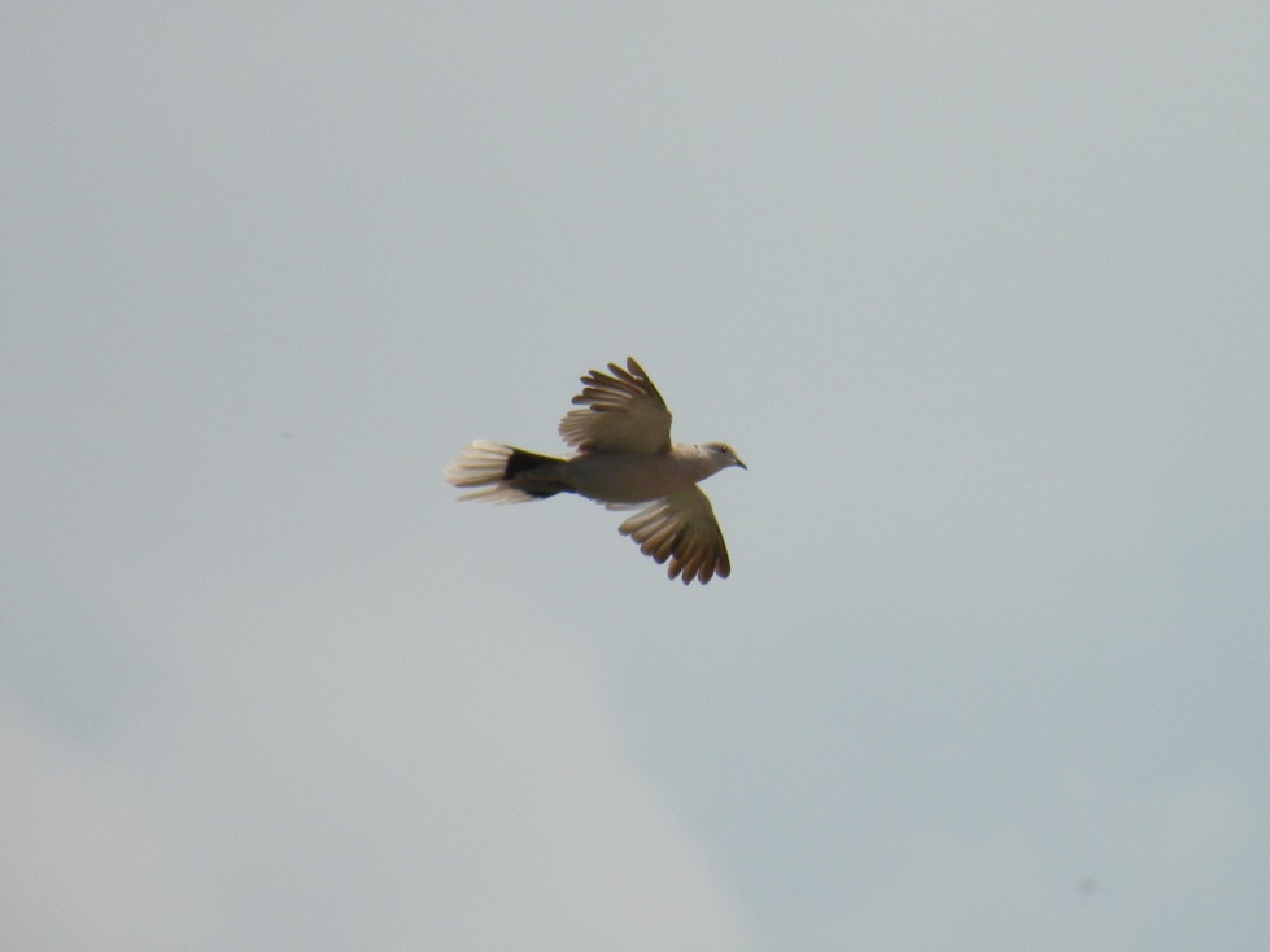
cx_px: 635
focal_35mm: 486
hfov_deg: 4.1
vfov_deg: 3.1
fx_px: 17828
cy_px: 476
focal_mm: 84.2
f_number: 6.3
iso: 64
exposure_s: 1/504
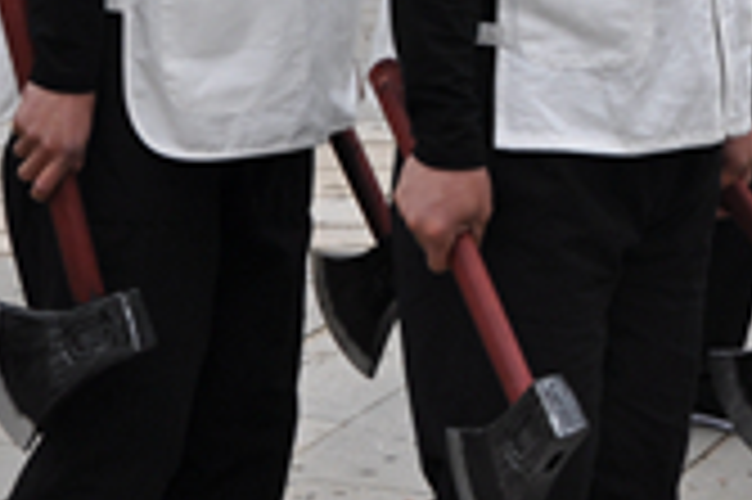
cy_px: -282
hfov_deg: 14.4
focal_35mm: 140
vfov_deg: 9.5
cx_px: 779
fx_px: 2922
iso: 200
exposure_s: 1/200
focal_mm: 26
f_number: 7.1
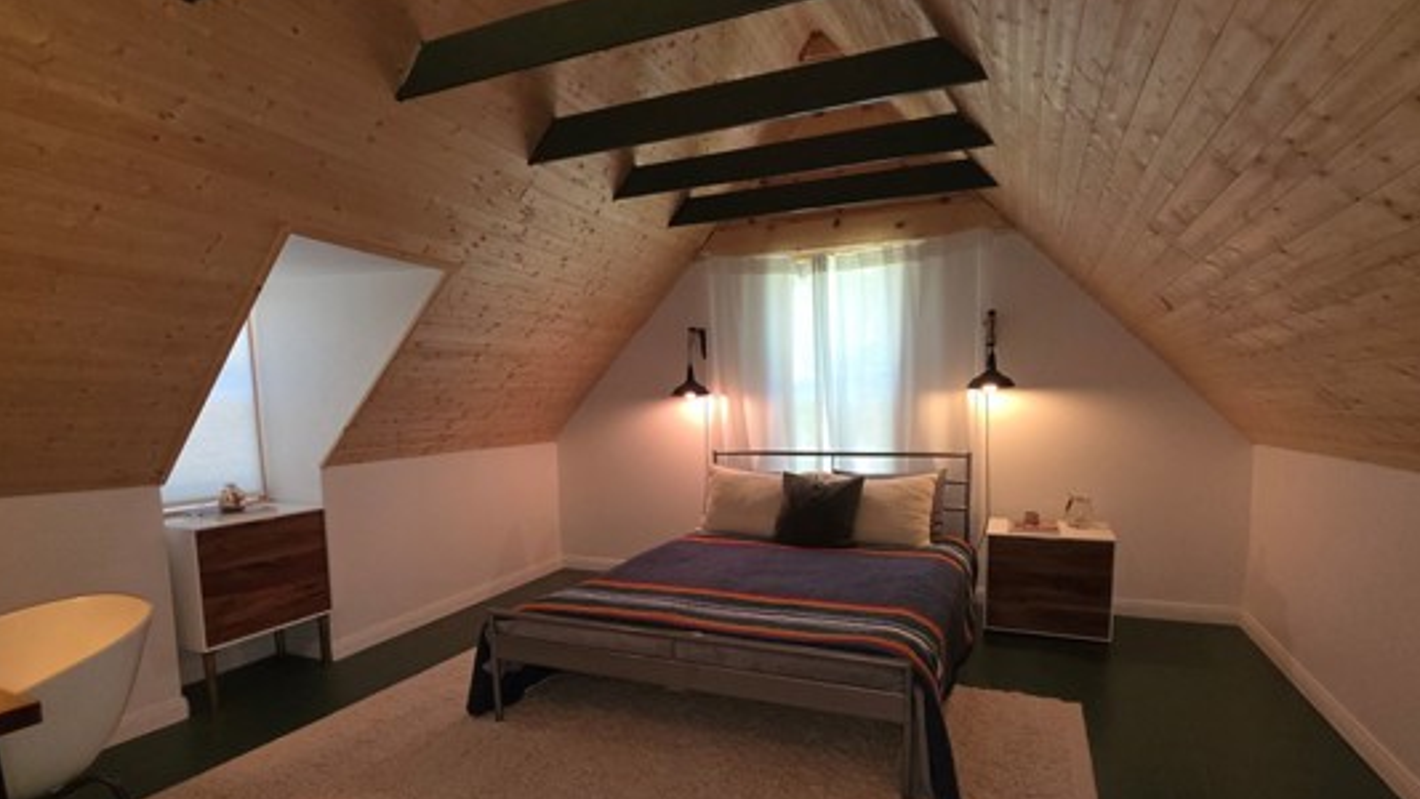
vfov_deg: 63.3
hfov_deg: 95.9
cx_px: 738
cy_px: 487
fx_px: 640
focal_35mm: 17
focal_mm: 2.2
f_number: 1.9
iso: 160
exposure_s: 1/60
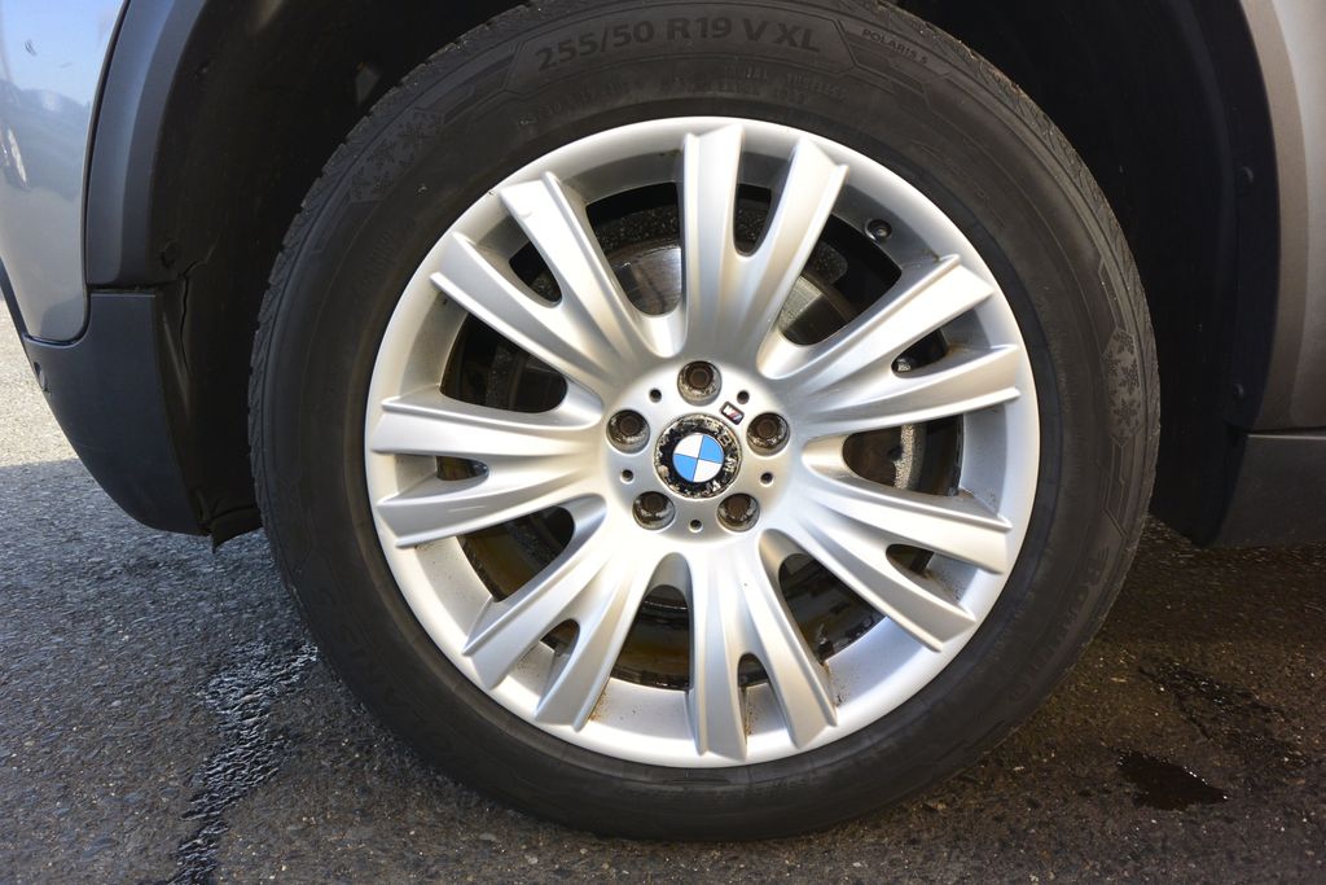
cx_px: 663
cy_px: 442
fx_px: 995
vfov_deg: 47.9
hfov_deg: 67.4
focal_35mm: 27
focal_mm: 10
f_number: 4
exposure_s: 1/200
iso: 160
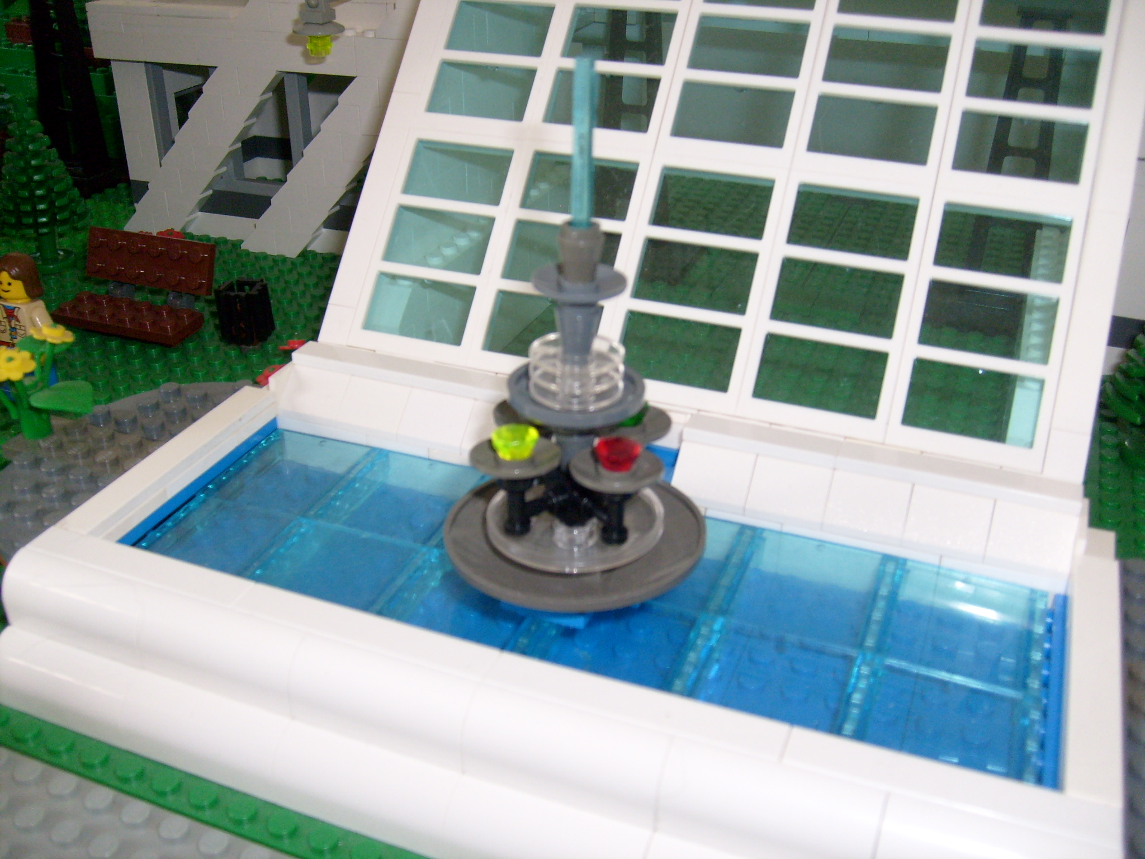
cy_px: 430
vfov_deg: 40.7
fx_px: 1158
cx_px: 572
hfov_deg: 52.6
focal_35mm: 35
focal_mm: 5.8
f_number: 2.8
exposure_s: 1/45
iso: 100
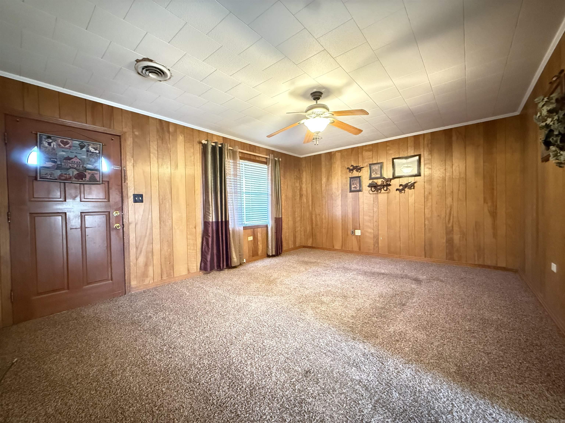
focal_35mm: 14
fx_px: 229
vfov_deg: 85.7
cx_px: 282
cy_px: 212
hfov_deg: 102.1
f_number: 2.2
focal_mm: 2.22
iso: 2500
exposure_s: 1/24
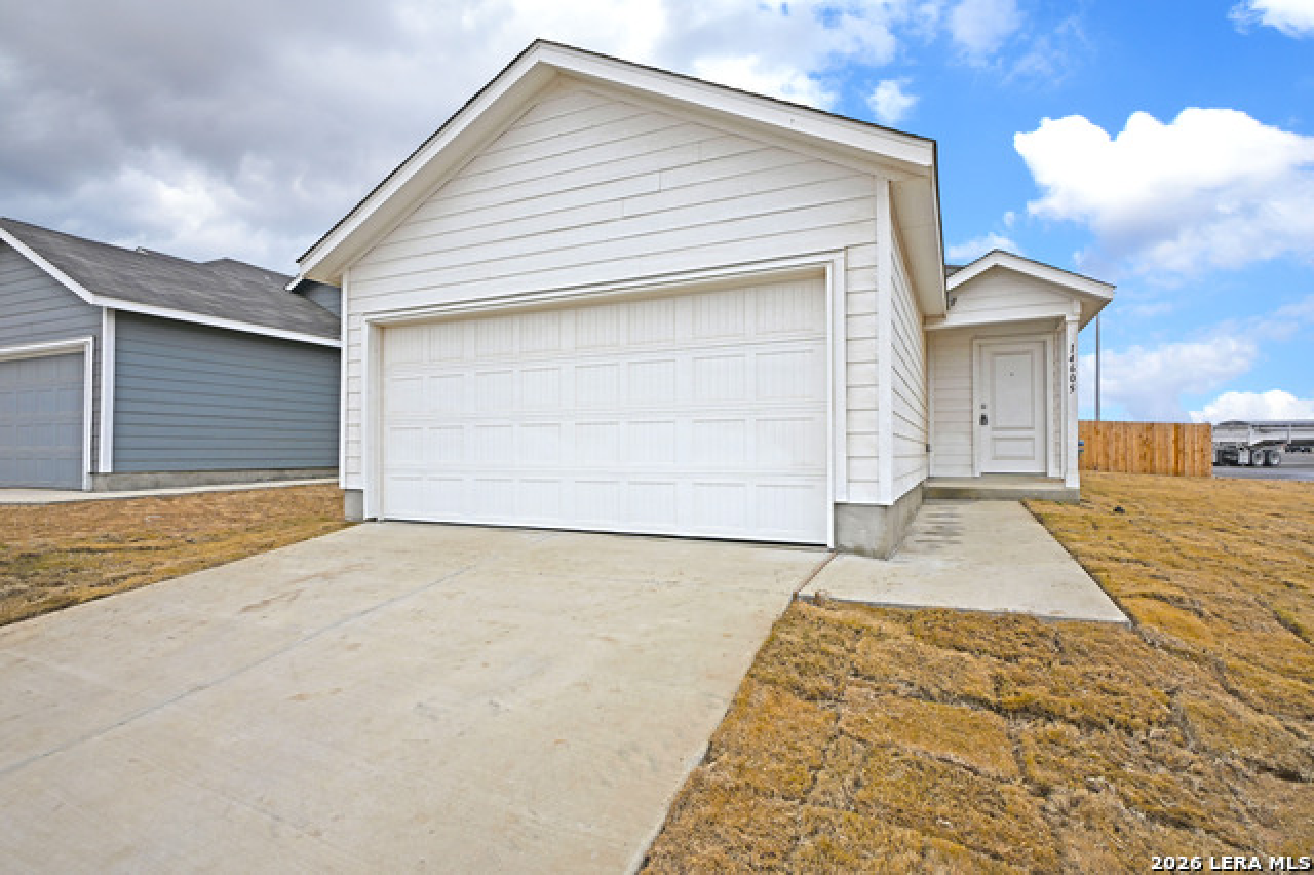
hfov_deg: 90.0
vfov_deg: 67.3
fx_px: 657
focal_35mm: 18
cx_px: 657
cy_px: 438
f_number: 6.3
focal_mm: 12
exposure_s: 1/160
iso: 64
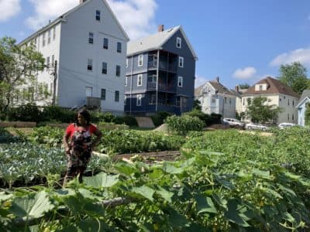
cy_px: 116
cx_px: 155
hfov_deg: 63.4
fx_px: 251
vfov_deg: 49.7
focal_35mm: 28
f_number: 1.8
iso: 20
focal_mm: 3.99
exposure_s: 1/1245
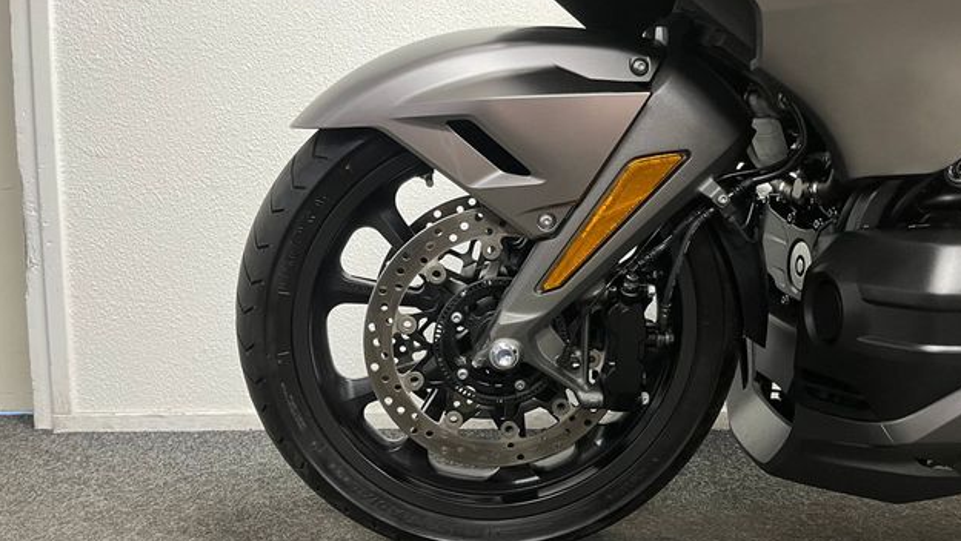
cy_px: 304
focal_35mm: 29
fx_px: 739
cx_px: 487
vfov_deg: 40.1
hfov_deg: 66.0
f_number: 1.6
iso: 320
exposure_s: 1/50
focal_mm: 5.1
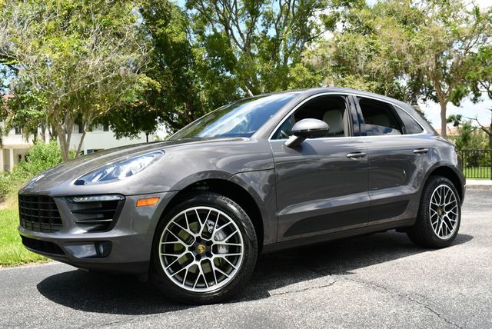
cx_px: 246
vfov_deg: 36.9
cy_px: 164
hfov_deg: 53.1
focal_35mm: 36
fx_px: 492
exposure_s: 1/250
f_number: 8
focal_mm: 18
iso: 180
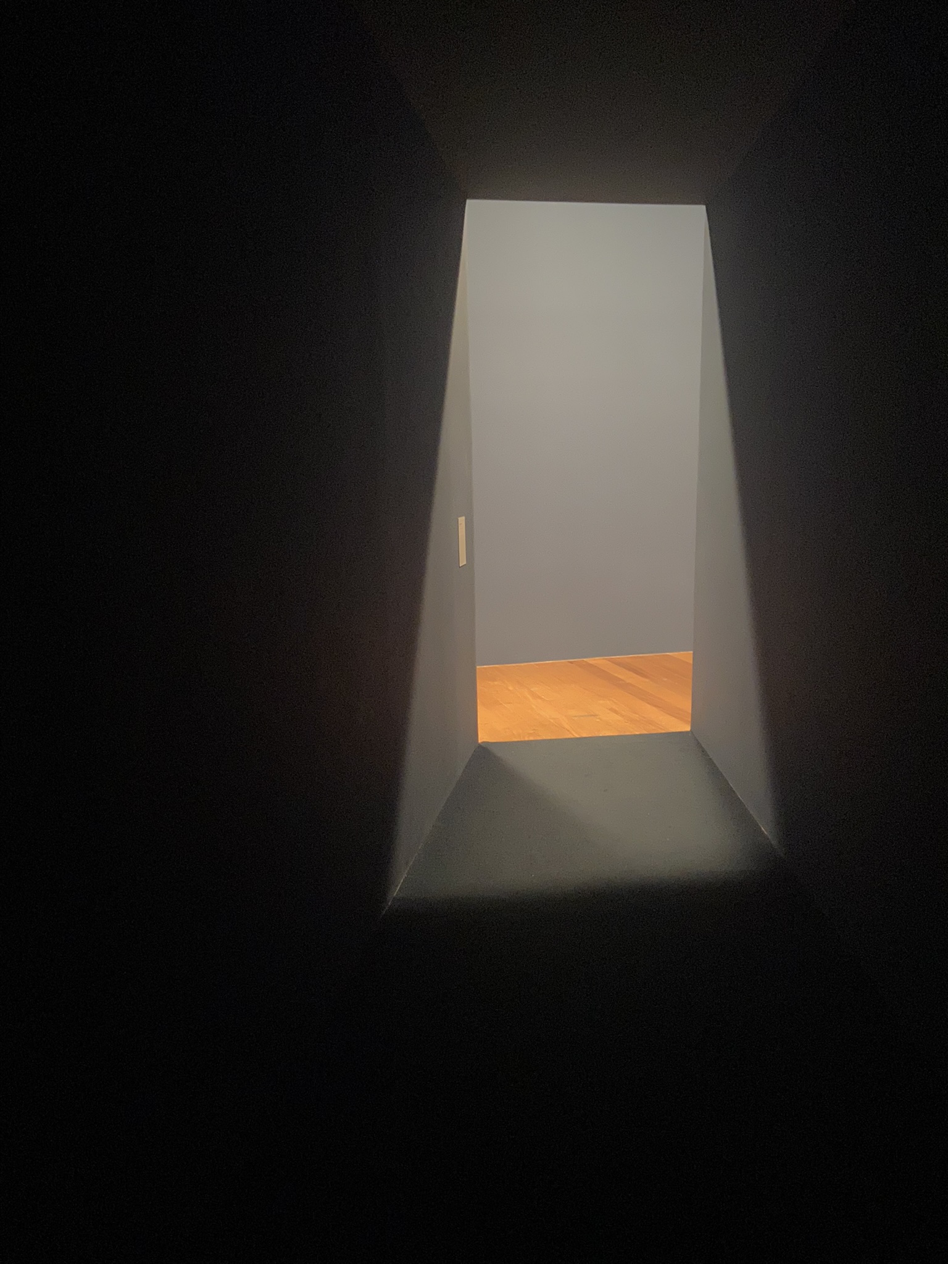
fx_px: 949
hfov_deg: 53.1
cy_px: 632
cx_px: 474
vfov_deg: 67.3
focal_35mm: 26
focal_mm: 4.25
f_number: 1.8
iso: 800
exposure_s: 1/24
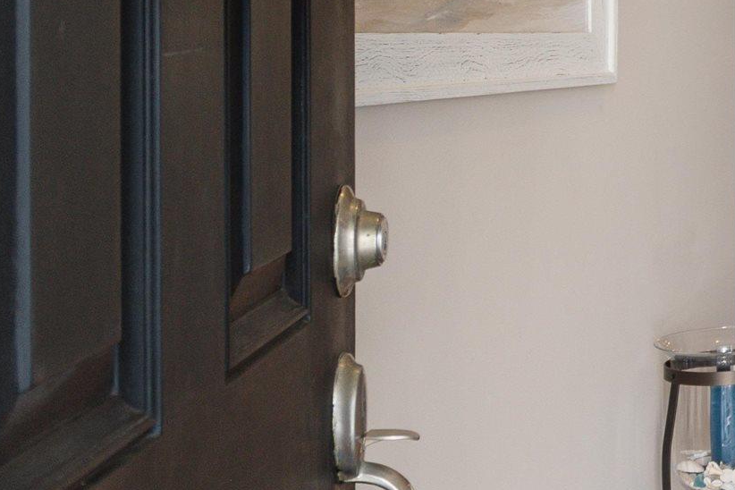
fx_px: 1449
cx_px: 1197
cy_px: 20
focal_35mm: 71
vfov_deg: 18.8
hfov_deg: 21.9
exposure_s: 1/30
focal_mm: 13
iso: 100
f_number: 4.8
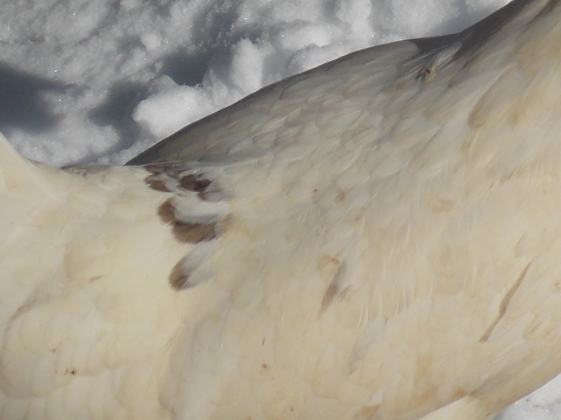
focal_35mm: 212
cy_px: 189
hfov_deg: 9.3
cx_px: 463
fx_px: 3435
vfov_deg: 7.0
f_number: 13.4
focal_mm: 12.5
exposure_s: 1/250
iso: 80
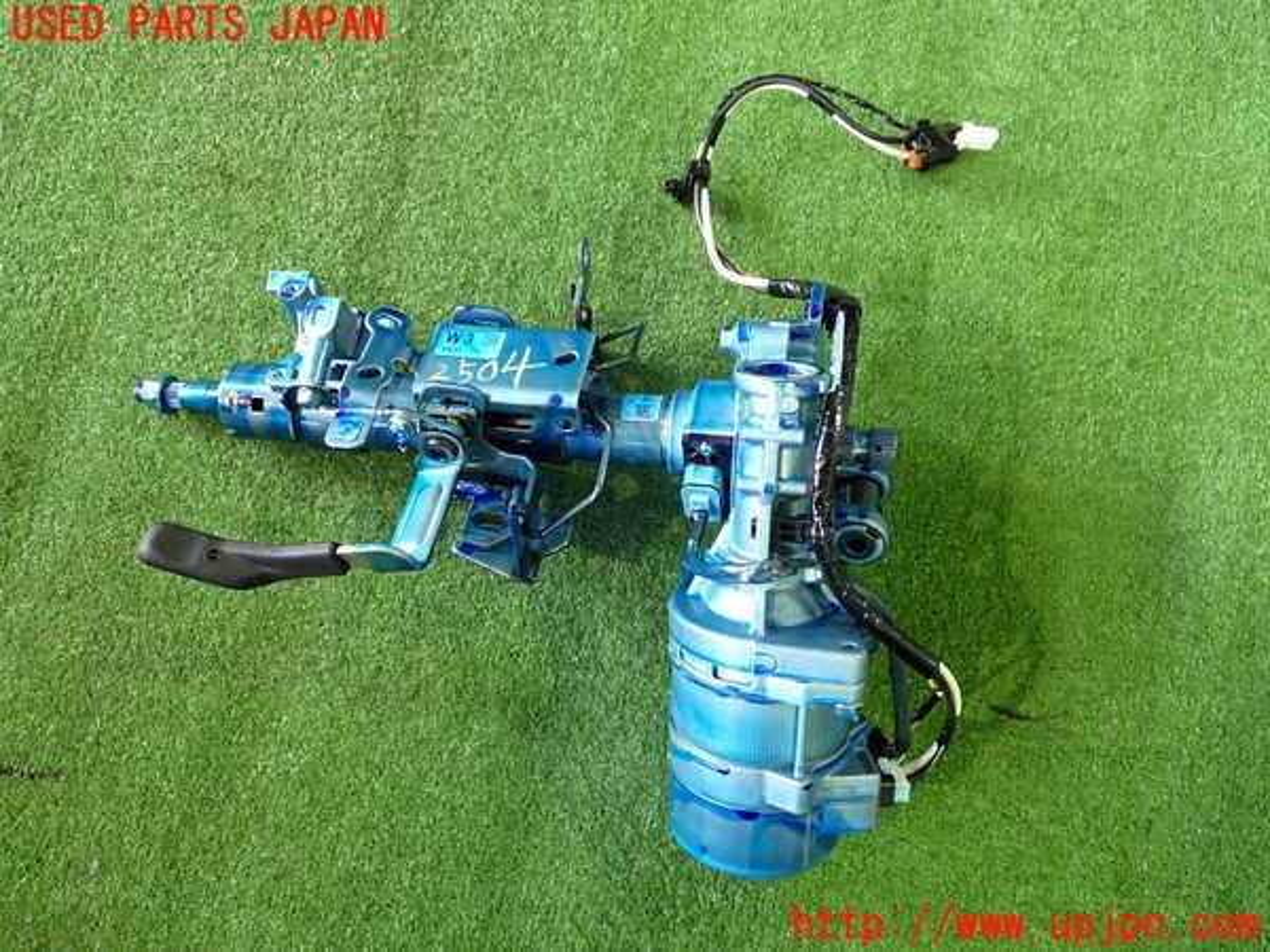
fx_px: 1101
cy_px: 476
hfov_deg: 60.0
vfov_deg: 46.8
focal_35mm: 30
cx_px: 635
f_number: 2.3
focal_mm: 5.4
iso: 500
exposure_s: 1/40
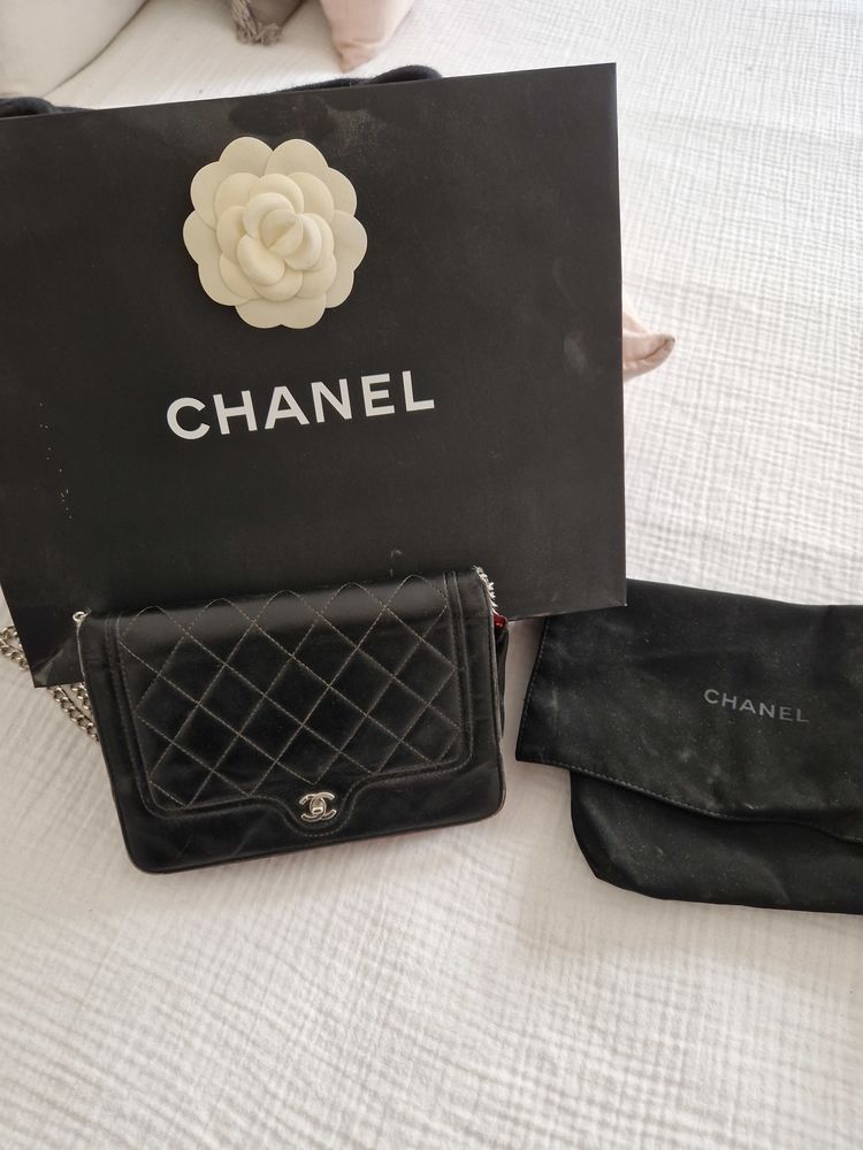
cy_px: 575
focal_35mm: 23
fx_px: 765
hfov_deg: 58.9
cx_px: 432
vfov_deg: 73.9
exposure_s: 1/100
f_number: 1.8
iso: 320
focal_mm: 5.4
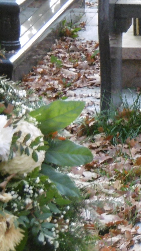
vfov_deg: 9.3
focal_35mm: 231
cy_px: 30
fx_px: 1534
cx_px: 335
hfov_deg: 5.1
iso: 250
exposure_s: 1/60
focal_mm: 14
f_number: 4.5
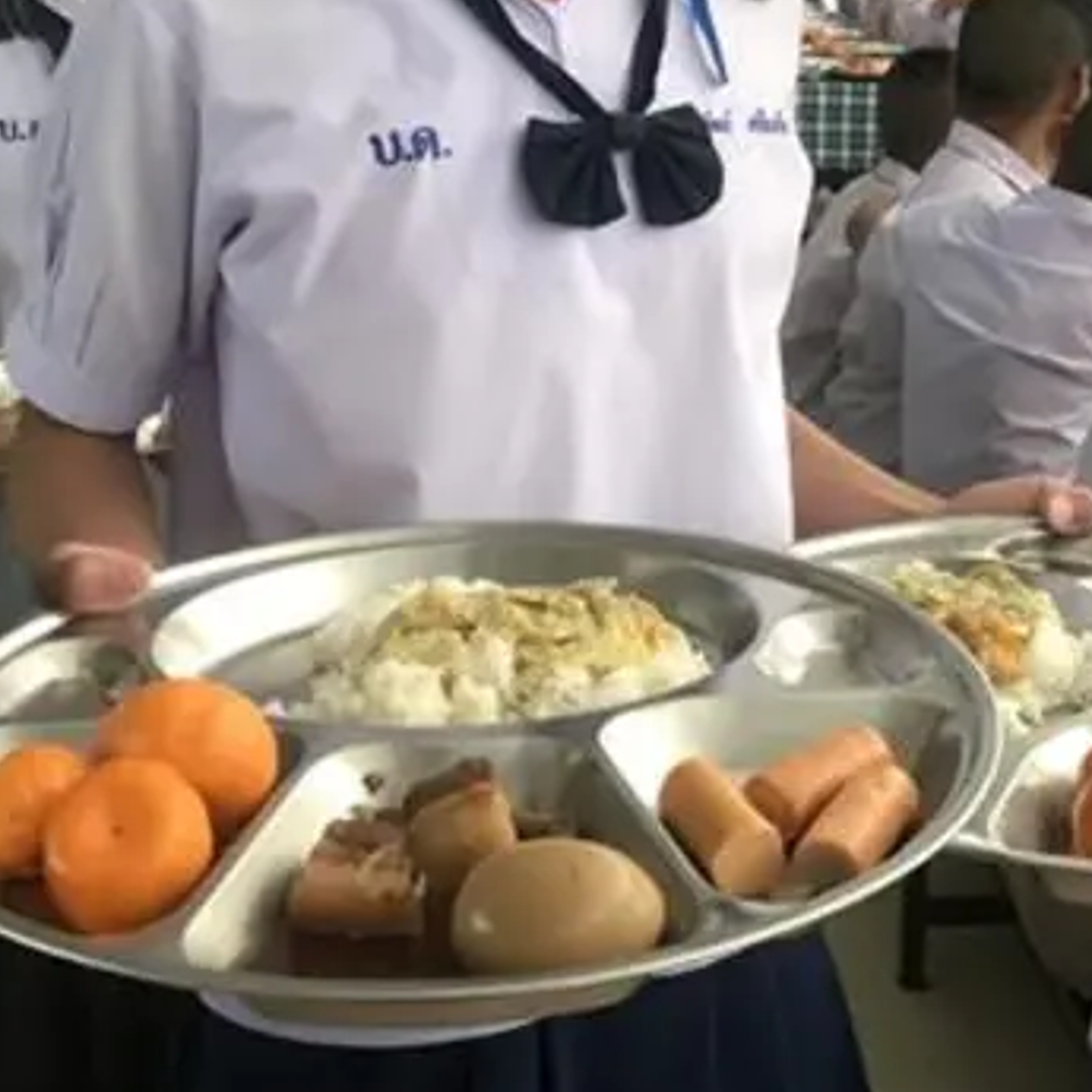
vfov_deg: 29.7
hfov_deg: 30.4
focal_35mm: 56
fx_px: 1999
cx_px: 700
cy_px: 185
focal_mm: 3.99
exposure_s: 1/33
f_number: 1.8
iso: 40
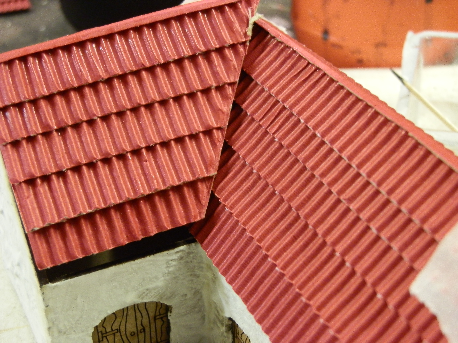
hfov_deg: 31.7
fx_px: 807
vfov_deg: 24.0
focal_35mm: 61
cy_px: 172
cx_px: 229
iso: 320
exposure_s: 1/8
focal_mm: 10.99
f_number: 3.7
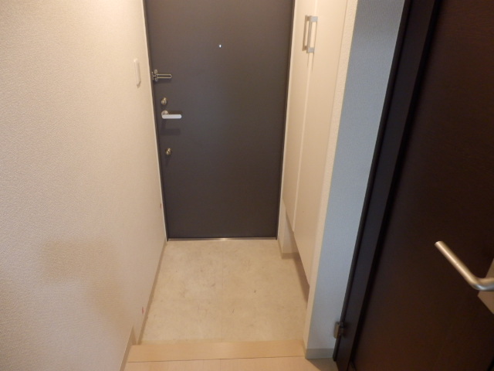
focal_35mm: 24
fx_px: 343
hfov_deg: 71.6
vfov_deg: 56.8
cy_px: 186
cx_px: 247
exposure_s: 1/15
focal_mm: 4.2
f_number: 3
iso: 400
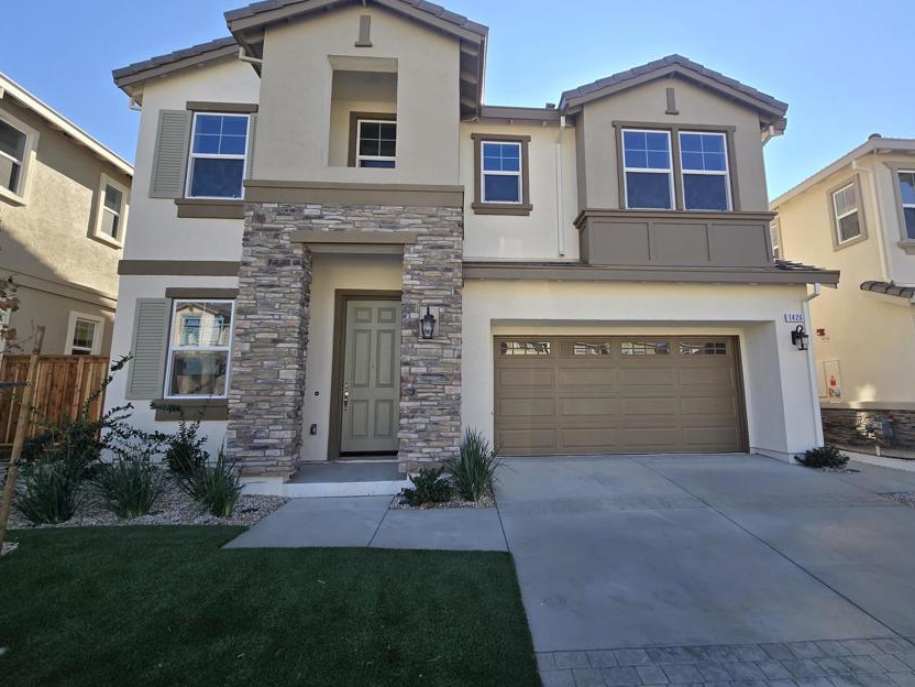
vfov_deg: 78.0
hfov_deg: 94.4
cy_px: 326
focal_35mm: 16
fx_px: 423
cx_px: 488
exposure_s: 1/1192
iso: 50
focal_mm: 2.2
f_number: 2.2
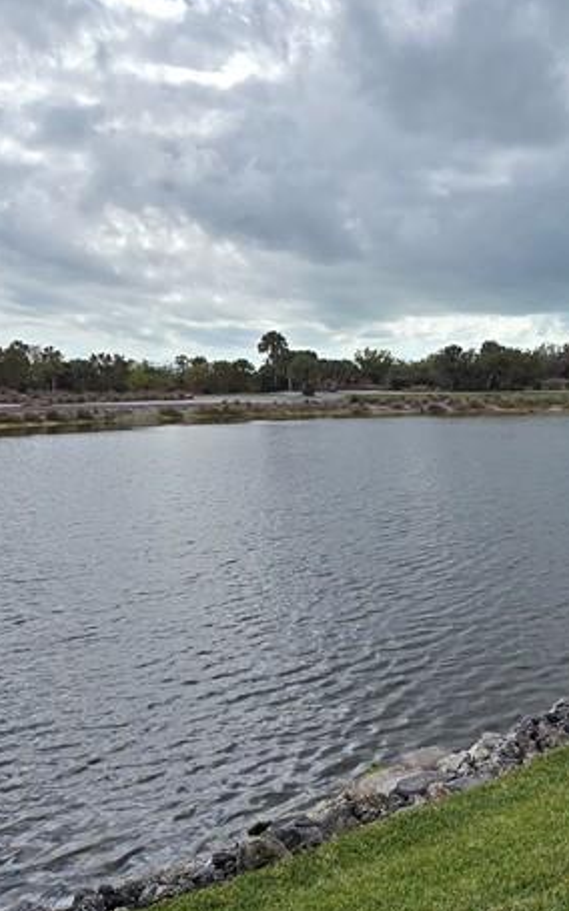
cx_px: 437
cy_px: 491
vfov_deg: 61.2
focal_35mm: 31
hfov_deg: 39.3
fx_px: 770
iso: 50
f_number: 2.2
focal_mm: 2.2
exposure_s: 1/3211
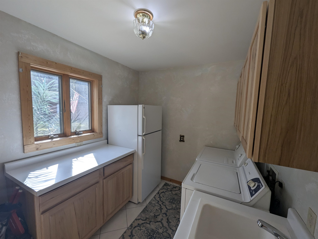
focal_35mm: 13
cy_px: 120
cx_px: 159
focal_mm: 1.95
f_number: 2.2
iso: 50
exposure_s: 1/155
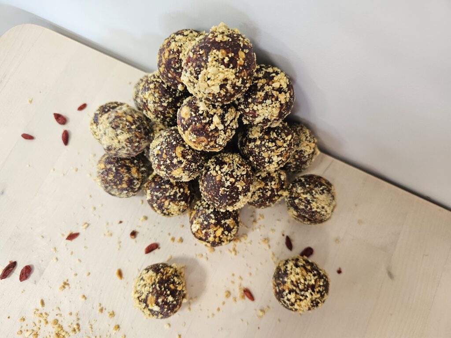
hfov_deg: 73.9
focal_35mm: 23
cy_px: 169
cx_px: 226
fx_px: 300
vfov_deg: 58.9
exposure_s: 1/100
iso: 160
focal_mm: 6.3
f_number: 1.7
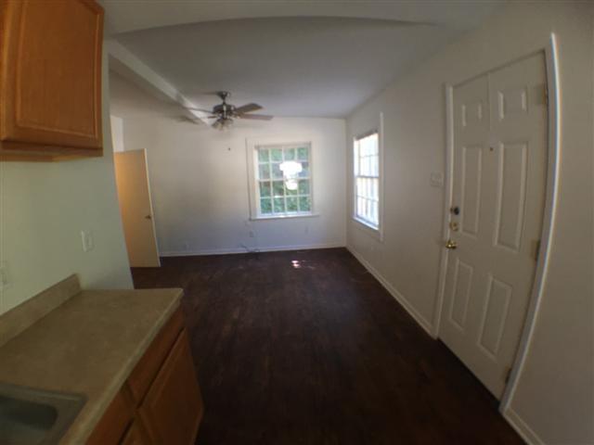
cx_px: 297
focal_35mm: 29
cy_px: 222
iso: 40
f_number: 2.2
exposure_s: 1/30
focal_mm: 4.15
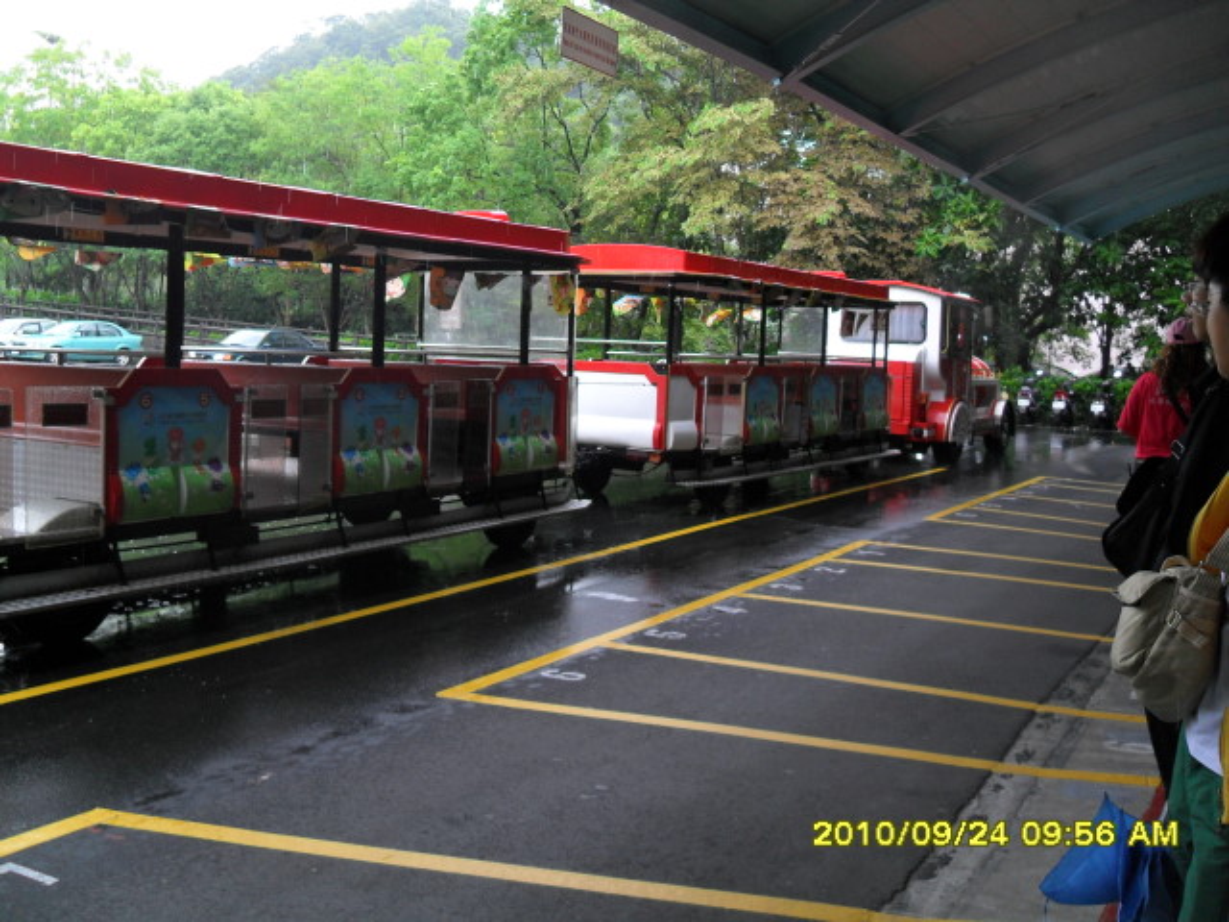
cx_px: 614
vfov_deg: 40.7
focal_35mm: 35
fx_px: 1243
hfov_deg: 52.6
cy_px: 461
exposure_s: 1/90
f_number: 2.8
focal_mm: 6.2
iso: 100
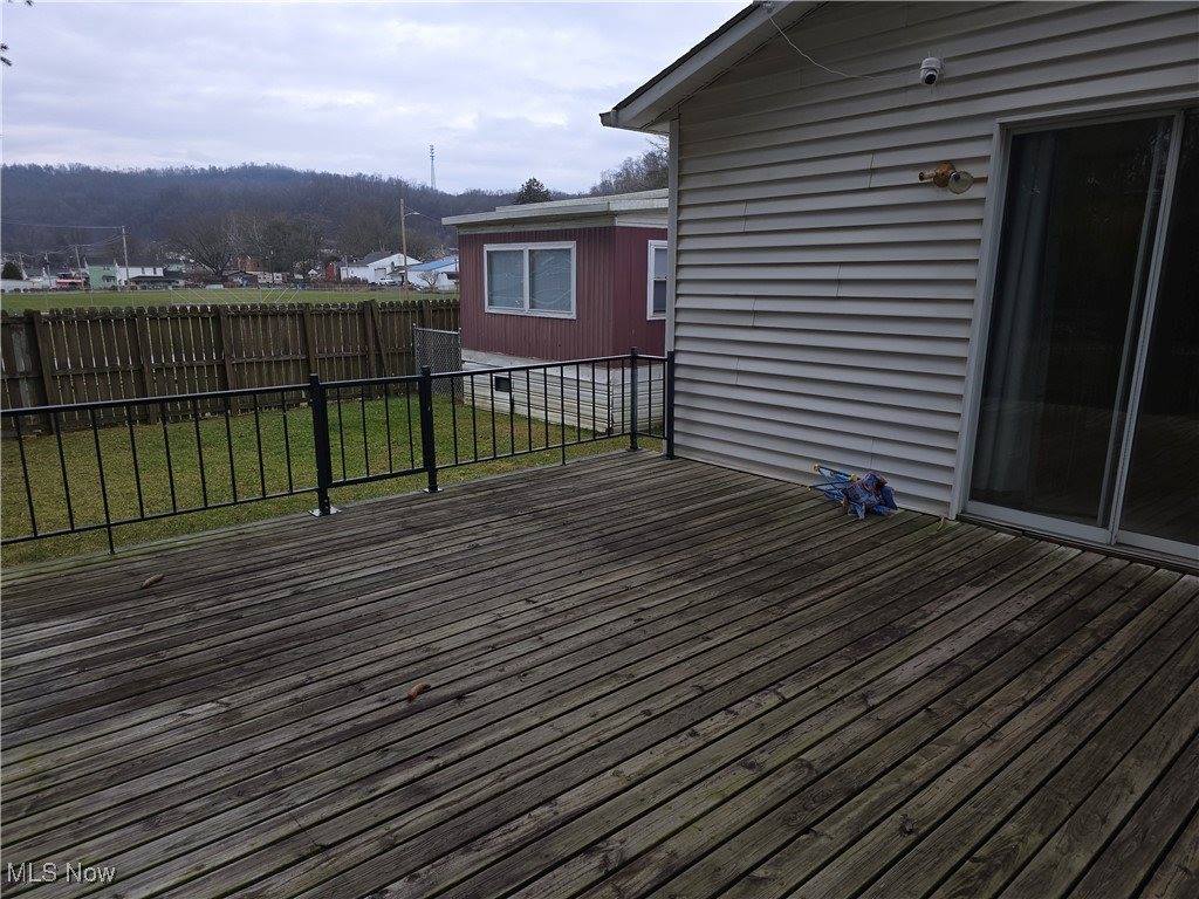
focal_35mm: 23
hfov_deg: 73.9
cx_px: 600
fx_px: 797
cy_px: 450
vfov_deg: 58.9
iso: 16
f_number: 1.7
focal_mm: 6.3
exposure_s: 1/120
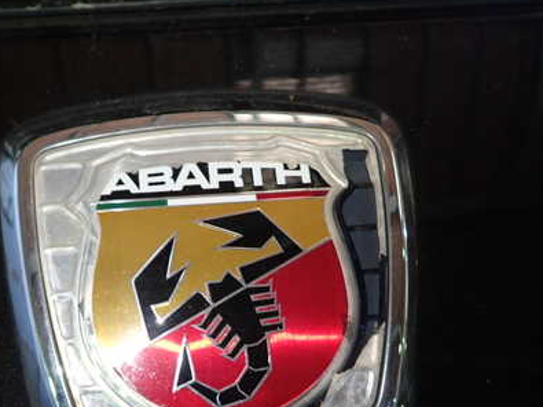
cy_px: 260
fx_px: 596
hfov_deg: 48.4
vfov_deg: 37.4
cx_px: 195
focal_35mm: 38
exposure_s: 1/60
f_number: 2
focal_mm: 4.5
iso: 200
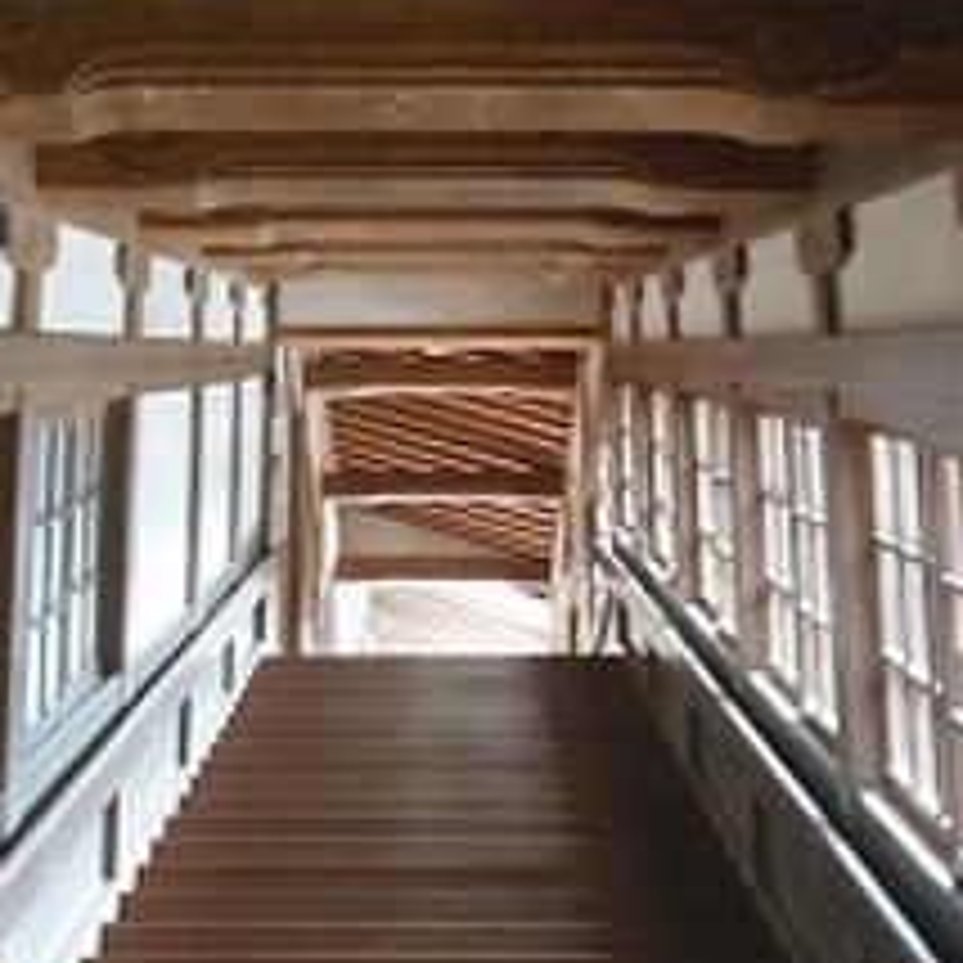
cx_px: 490
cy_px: 830
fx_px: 2109
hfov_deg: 25.7
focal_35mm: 67
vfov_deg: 25.1
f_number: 3.2
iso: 640
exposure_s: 1/8
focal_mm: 4.5
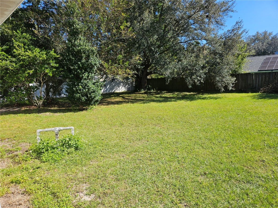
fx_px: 185
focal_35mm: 23
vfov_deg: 58.9
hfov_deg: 73.9
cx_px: 139
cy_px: 104
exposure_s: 1/1139
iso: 25
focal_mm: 5.4
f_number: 1.8
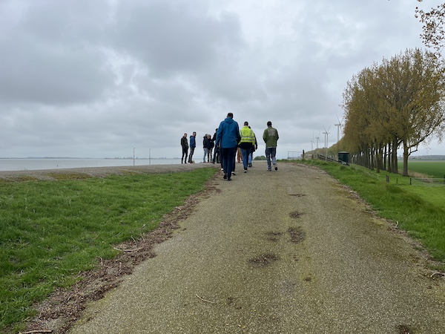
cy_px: 167
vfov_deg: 53.1
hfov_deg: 67.3
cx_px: 222
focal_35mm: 26
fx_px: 334
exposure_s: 1/3745
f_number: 1.6
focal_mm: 5.1
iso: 50
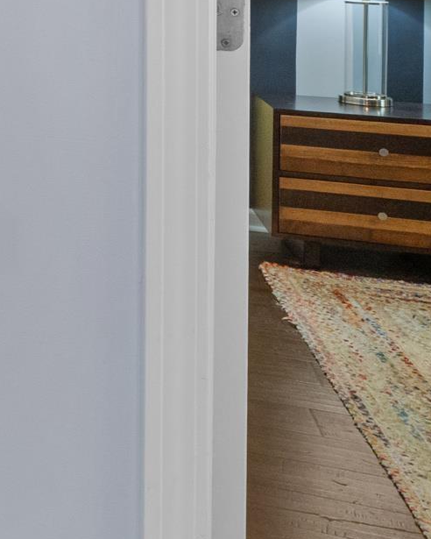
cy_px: -67
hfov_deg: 18.7
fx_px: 973
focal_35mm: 61
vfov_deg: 28.0
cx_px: -364
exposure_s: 1/15
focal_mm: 16
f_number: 8
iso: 1000
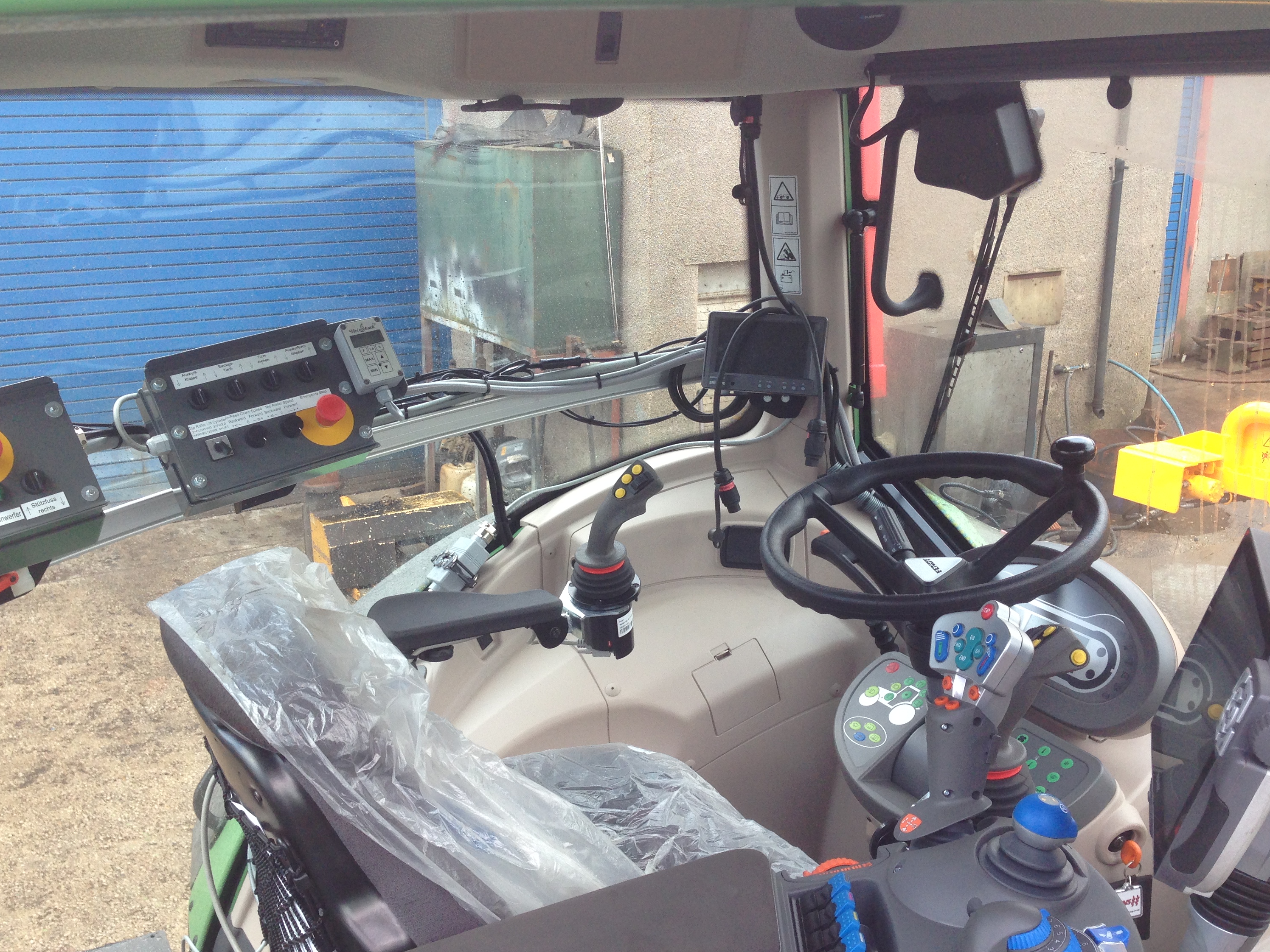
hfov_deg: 51.4
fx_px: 1321
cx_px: 627
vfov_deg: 39.6
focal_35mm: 36
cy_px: 503
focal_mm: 4.12
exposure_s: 1/120
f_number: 2.4
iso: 64
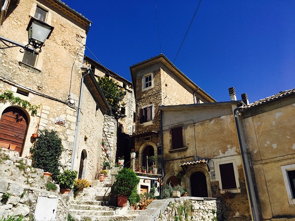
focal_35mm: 29
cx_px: 148
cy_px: 110
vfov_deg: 48.2
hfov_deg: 61.7
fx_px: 247
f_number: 2.2
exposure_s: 1/2404
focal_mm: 4.15
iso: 25
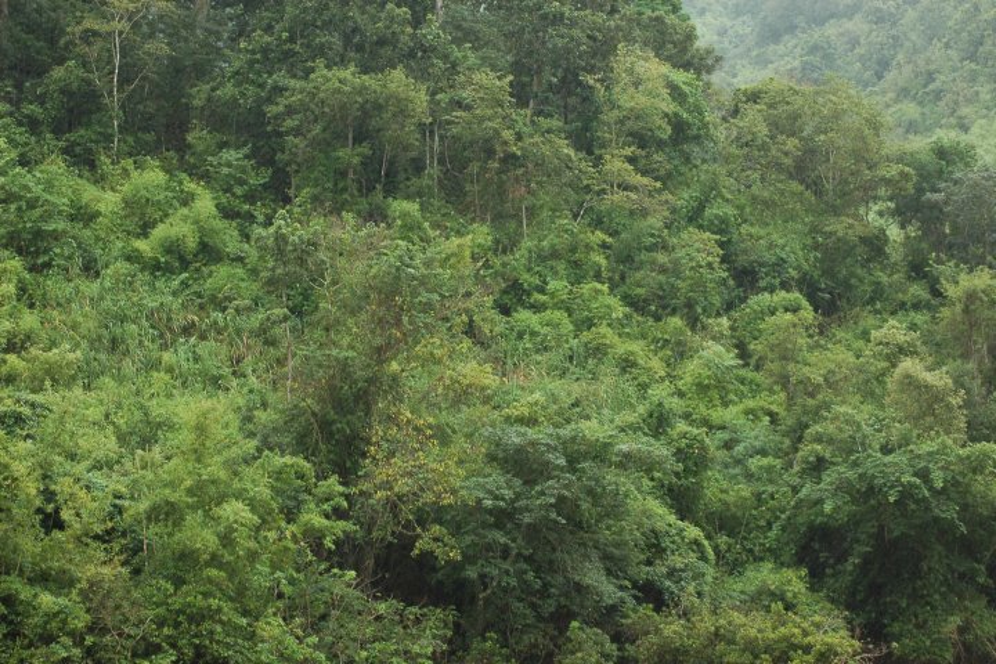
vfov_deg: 13.0
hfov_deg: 19.5
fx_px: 2905
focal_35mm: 105
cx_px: 498
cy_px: 332
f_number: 5
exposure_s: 1/100
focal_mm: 70
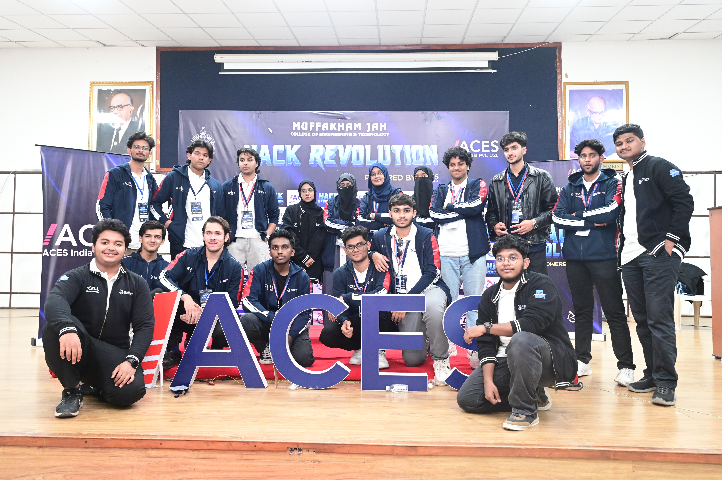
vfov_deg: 44.9
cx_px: 361
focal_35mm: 29
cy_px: 240
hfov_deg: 63.7
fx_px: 581
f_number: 4.5
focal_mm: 29
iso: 6400
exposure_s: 1/125
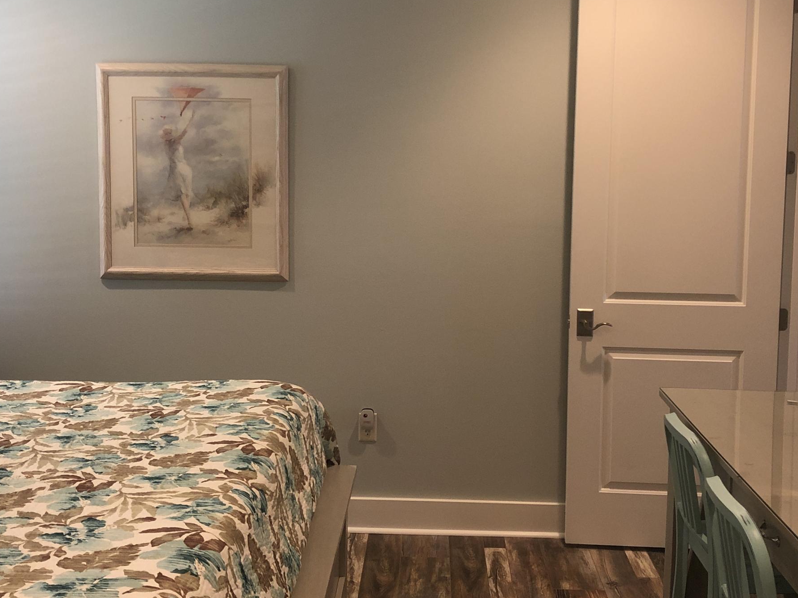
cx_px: 407
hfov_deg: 40.4
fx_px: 1083
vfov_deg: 30.9
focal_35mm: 47
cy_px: 267
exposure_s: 1/15
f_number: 1.8
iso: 40
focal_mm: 3.99
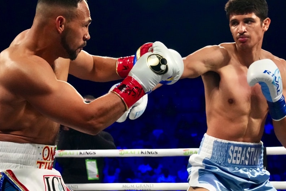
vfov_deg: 18.2
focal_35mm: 75
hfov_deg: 27.0
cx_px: 160
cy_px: 115
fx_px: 596
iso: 10000
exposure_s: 1/1000
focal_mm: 46
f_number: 5.6
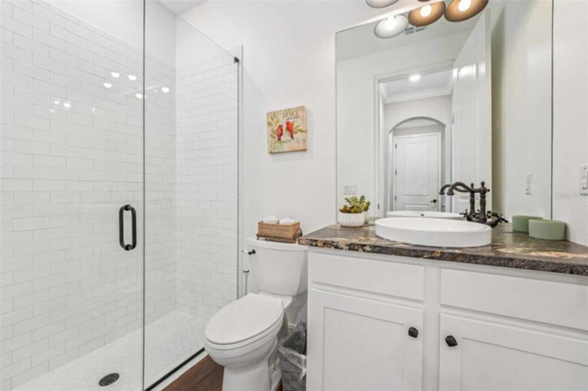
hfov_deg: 104.3
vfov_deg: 81.1
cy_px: 196
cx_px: 294
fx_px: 229
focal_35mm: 14
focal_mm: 14
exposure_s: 1/6
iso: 200
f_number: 8
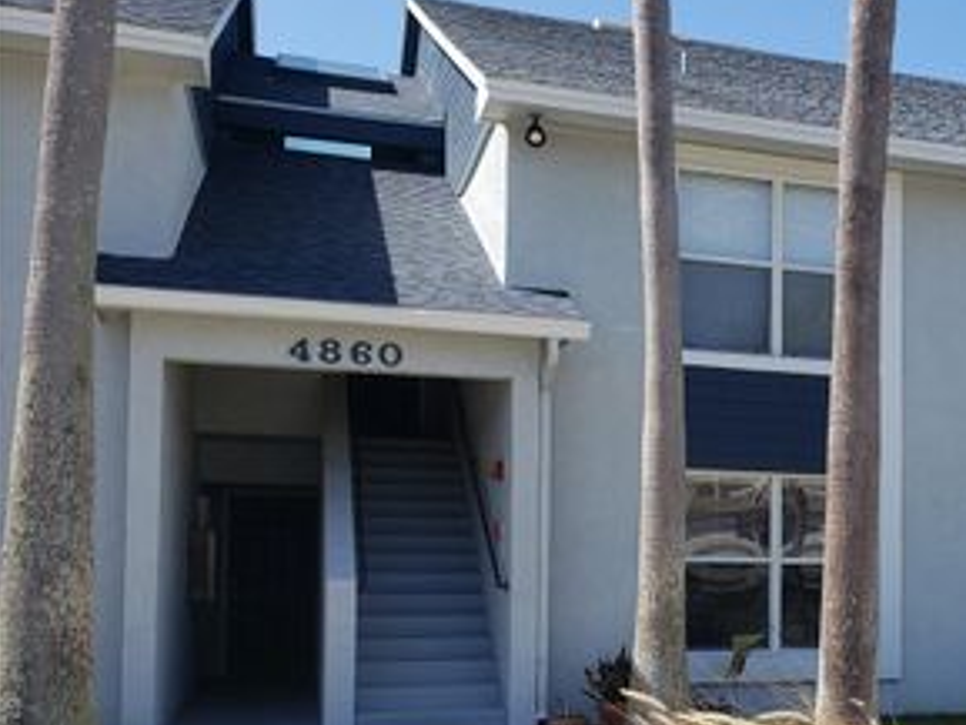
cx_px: 832
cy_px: 526
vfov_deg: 31.7
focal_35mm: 45
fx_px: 1256
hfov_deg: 39.6
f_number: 2.4
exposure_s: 1/1013
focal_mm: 4.3
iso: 50
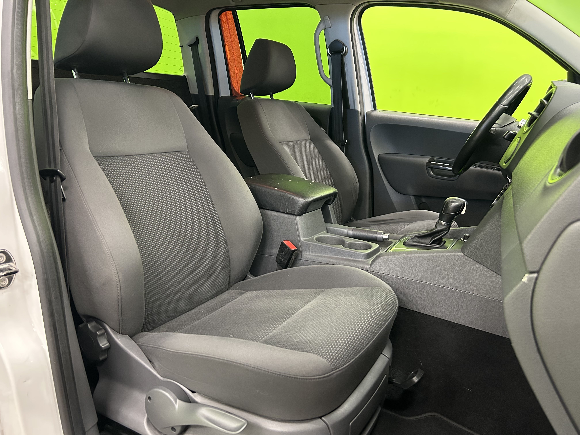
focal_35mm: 26
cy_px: 218
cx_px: 290
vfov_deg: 53.1
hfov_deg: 67.3
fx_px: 436
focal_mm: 5.7
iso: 500
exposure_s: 1/33
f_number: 1.5
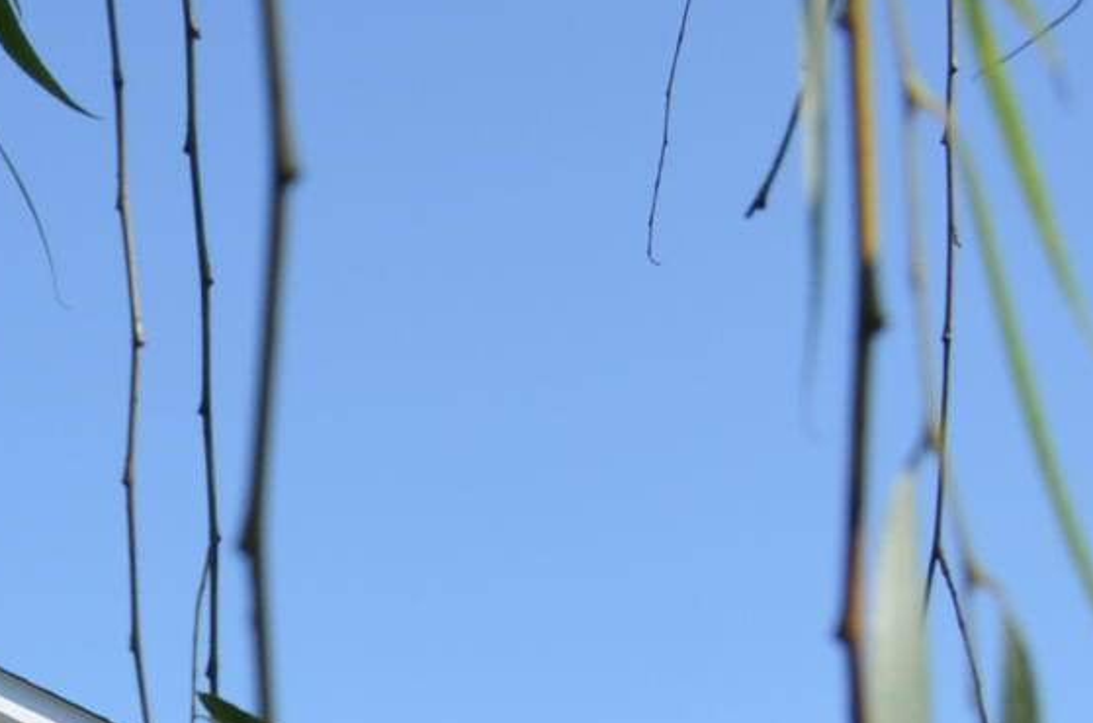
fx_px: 4392
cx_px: -1161
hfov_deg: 12.4
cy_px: 1644
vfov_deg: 8.7
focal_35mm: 145
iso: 140
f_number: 8
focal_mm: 18
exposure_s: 1/250
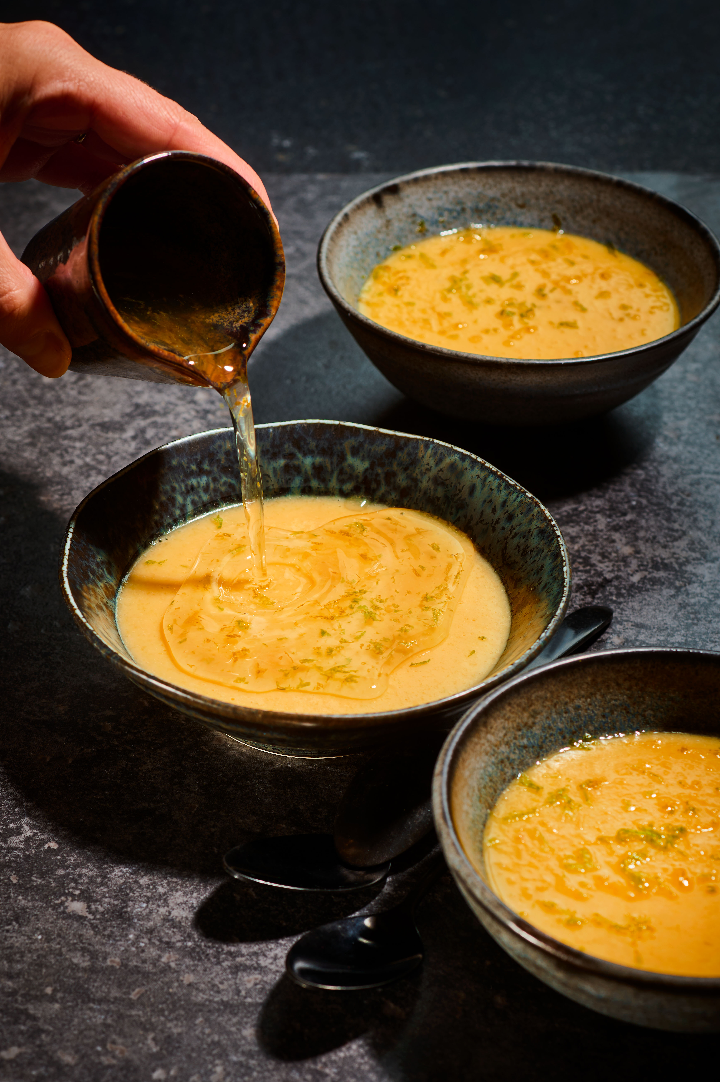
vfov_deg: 23.9
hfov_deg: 16.1
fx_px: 2553
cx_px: 360
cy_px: 541
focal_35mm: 85
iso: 100
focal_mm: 85
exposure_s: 1/30
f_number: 9
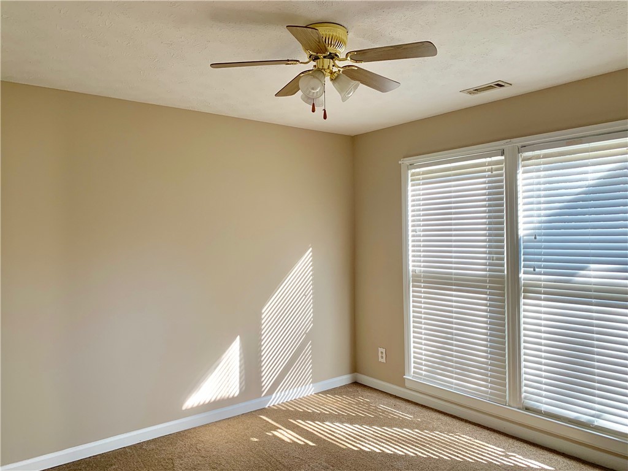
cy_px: 236
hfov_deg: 67.3
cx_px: 314
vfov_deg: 53.1
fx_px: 472
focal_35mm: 26
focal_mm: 4.25
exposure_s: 1/119
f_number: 1.8
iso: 100
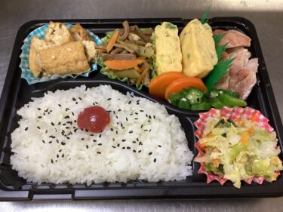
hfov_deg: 58.4
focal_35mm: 31
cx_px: 142
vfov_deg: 45.4
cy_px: 106
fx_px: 253
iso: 160
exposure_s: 1/50
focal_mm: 3.3
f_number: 2.4
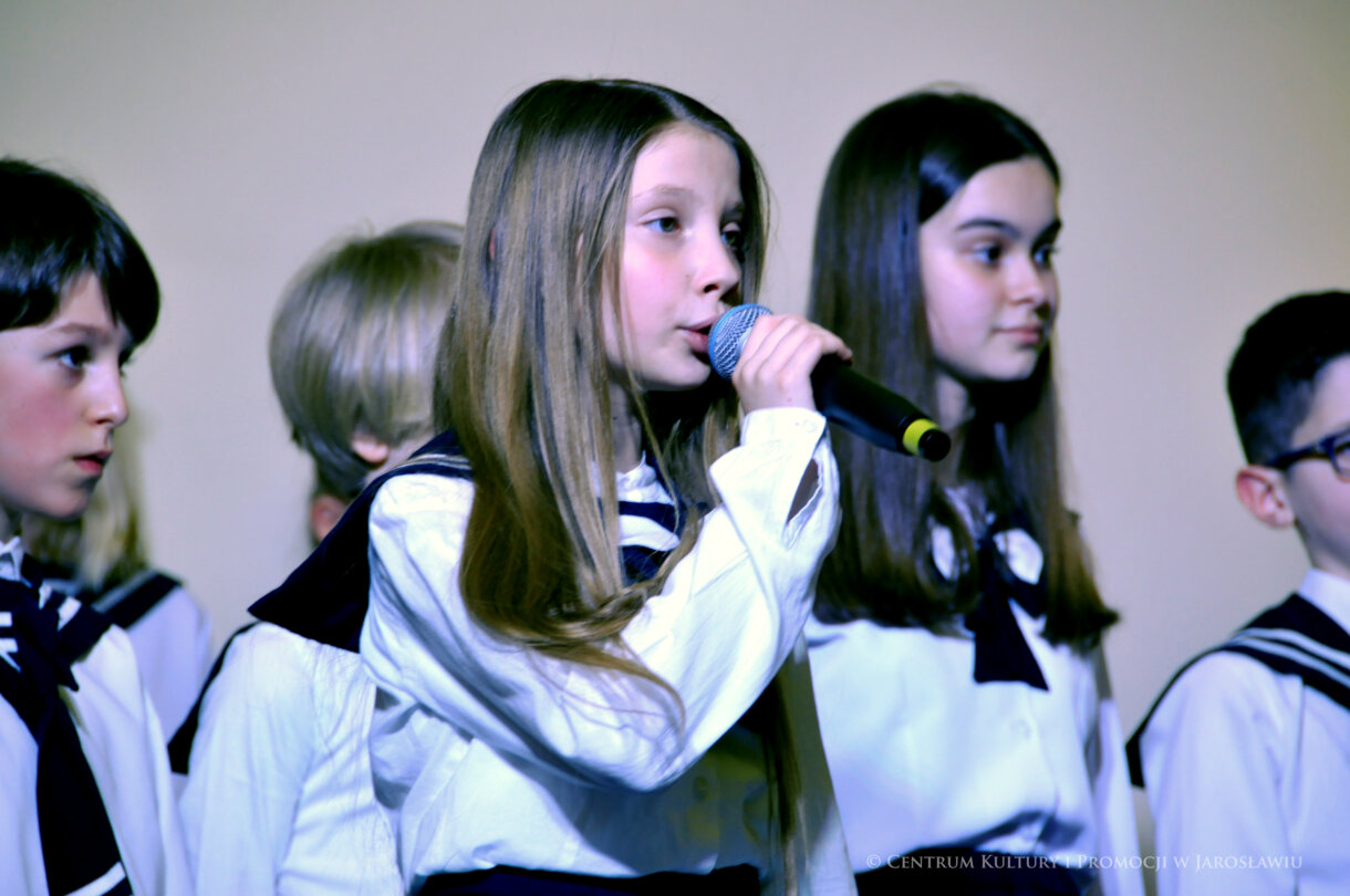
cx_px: 675
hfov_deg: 6.9
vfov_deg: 4.6
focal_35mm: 300
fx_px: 11235
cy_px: 448
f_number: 5.6
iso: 800
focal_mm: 200
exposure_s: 1/50
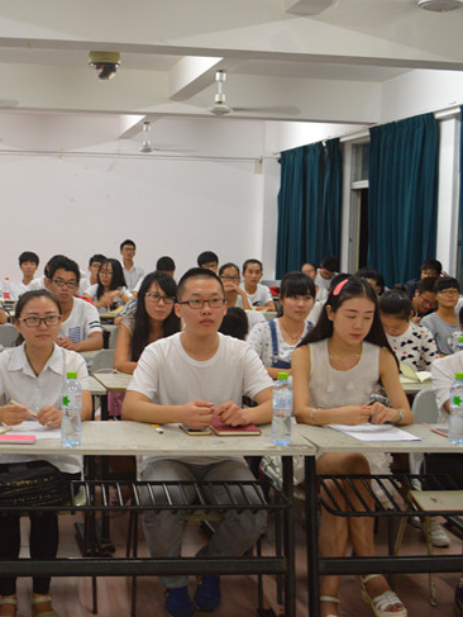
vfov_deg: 36.8
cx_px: 116
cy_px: 291
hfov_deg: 27.7
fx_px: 926
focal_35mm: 52
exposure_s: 1/25
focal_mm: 22
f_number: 3.8
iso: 400
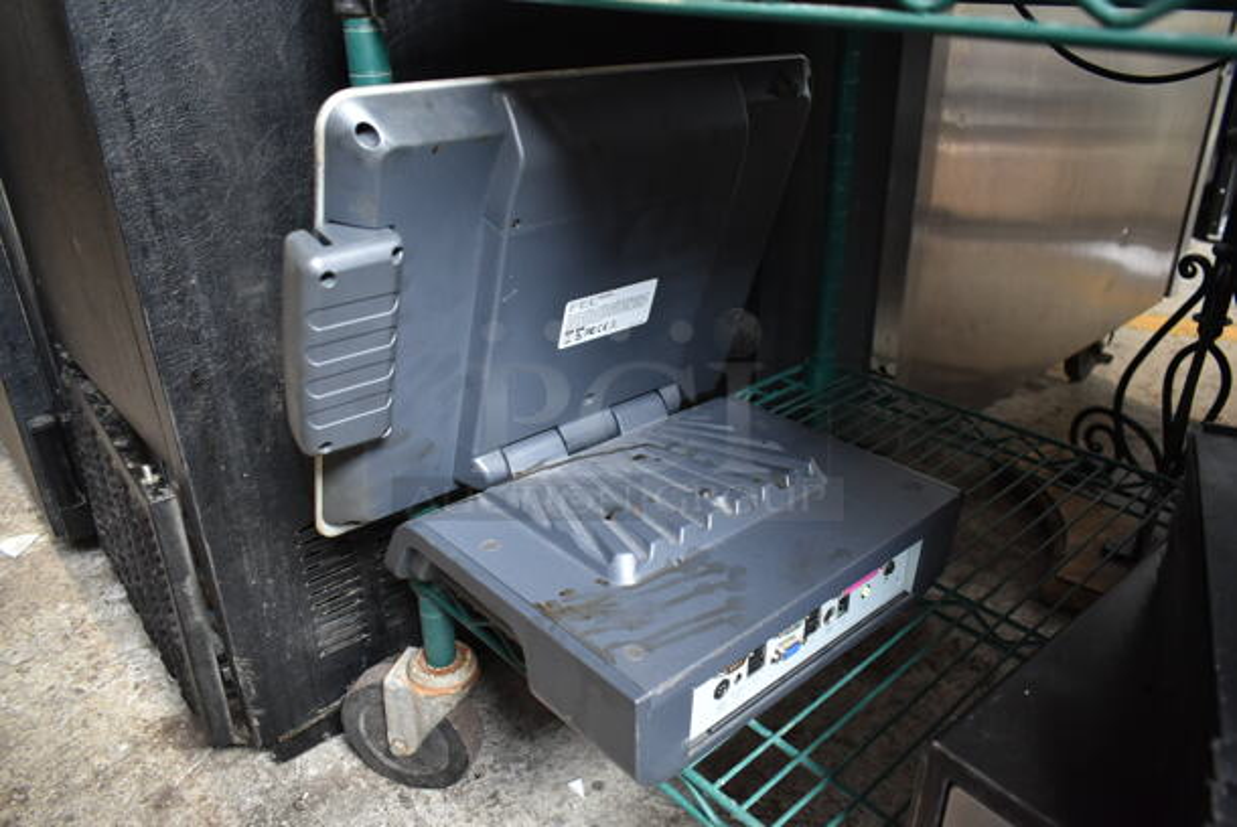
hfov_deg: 67.3
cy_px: 414
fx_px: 929
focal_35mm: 27
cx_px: 618
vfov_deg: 48.0
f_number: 3.5
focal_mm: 18
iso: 900
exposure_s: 1/30
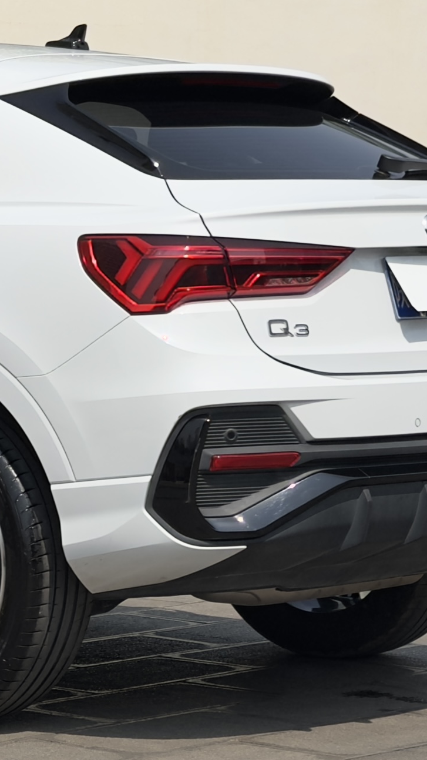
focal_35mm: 127
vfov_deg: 16.7
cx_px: -171
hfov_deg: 9.3
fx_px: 2557
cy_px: 124
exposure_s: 1/6536
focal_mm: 6.76
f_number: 1.78
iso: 64
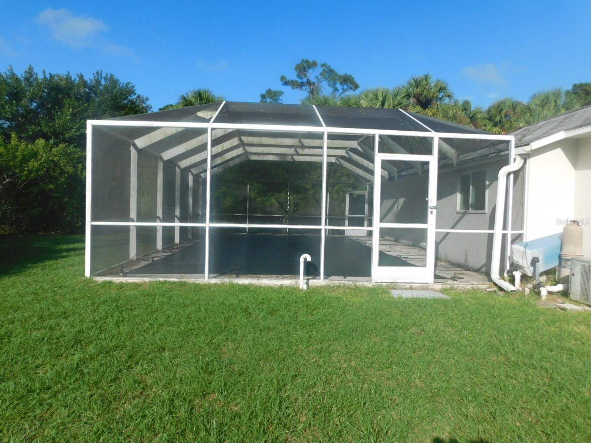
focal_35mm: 23
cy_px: 222
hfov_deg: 73.9
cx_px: 296
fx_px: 393
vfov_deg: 58.9
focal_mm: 4
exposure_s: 1/500
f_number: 6
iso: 125
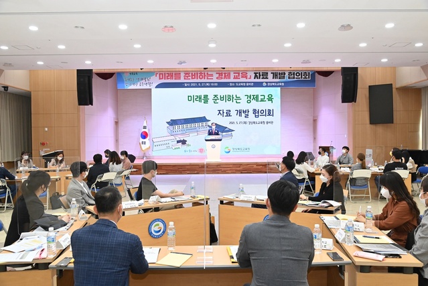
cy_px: 143
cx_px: 214
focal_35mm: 30
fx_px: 357
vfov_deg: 43.6
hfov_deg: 61.9
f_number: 6.3
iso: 4000
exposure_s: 1/200
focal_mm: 30
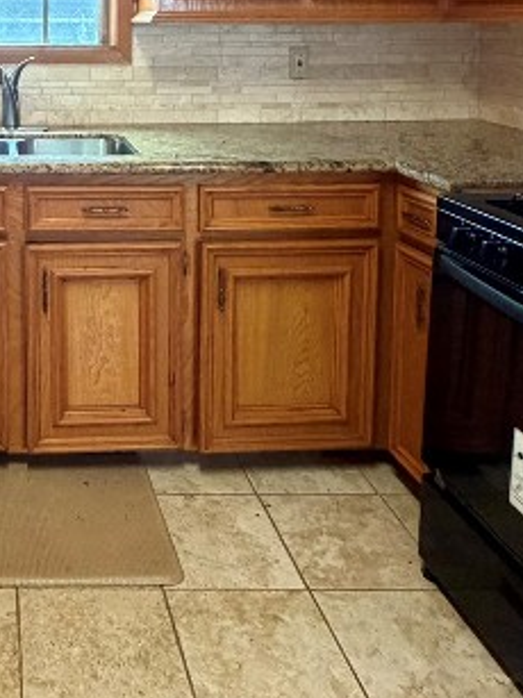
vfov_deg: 47.3
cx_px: -5
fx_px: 706
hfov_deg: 36.4
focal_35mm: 35
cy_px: 68
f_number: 2.2
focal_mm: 2.22
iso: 640
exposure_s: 1/60
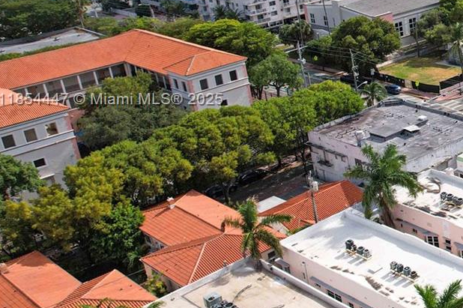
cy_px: 100
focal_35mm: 57
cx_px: 583
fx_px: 732
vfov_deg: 23.6
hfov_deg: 29.2
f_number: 2.8
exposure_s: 1/725
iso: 100
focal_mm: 8.38
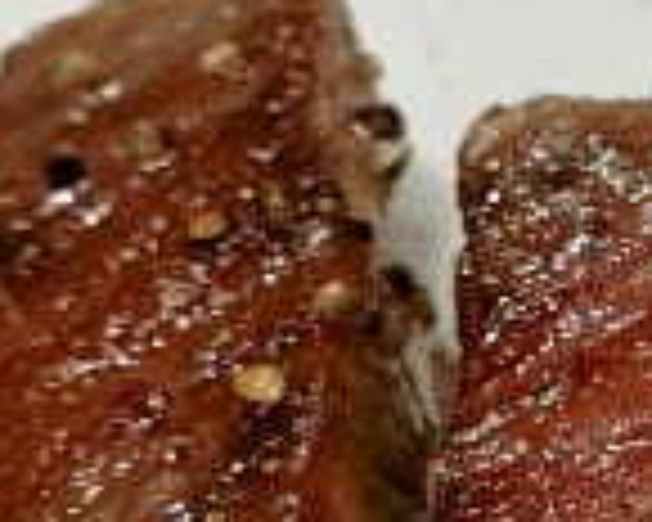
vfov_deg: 11.4
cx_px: 1147
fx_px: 2605
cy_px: 472
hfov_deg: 13.0
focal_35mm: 135
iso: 125
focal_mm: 5.4
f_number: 2.8
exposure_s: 1/125
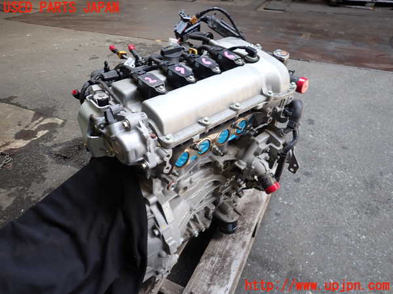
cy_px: 147
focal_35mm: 25
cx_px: 196
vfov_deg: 54.9
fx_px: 284
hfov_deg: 69.4
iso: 100
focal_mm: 4.5
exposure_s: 1/125
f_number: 2
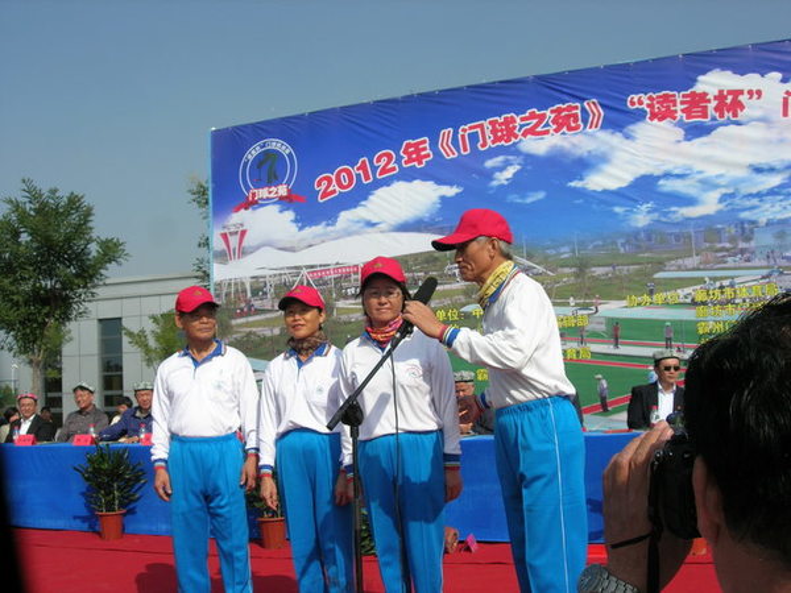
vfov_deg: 37.7
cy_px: 296
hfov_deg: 49.0
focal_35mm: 38
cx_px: 396
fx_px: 868
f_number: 4.8
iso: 64
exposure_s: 1/789
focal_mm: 7.8
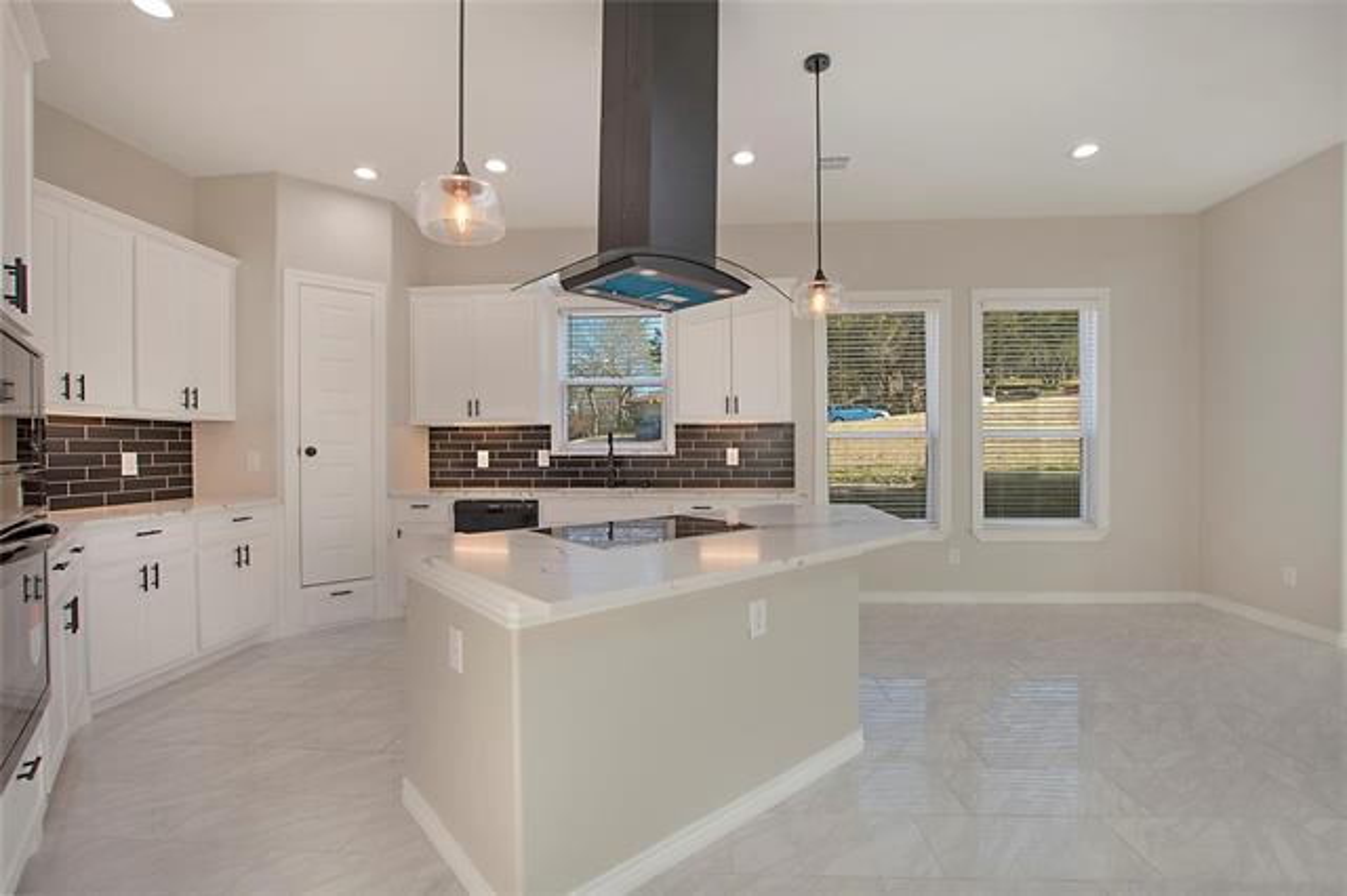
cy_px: 448
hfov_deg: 100.4
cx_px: 674
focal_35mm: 15
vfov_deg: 77.3
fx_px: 561
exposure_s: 1/60
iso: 100
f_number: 5.6
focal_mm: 10
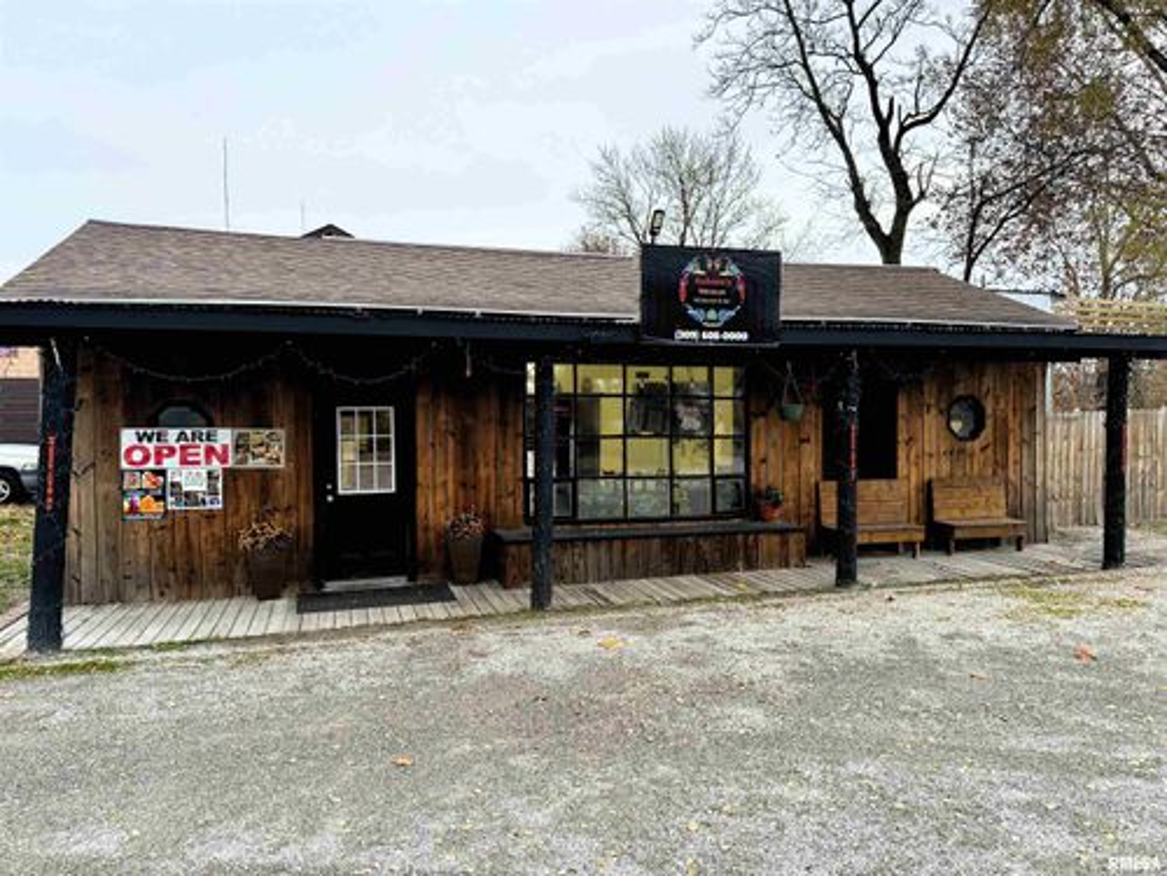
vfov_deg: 56.8
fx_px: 809
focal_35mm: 24
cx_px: 584
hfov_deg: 71.6
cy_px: 438
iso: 200
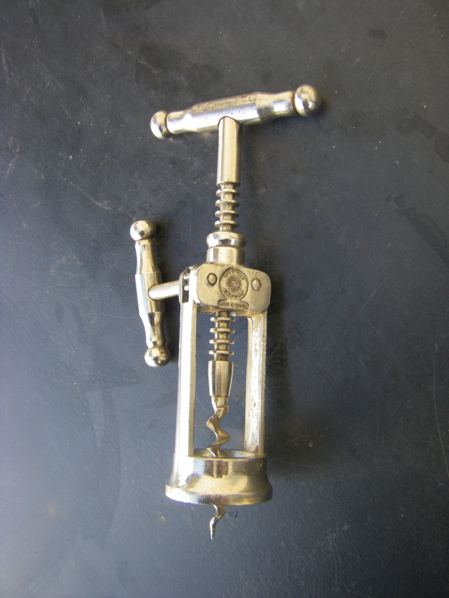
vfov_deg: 49.0
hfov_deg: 37.7
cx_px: 224
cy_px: 299
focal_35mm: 38
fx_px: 657
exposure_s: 1/50
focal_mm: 6.3
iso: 125
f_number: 3.5
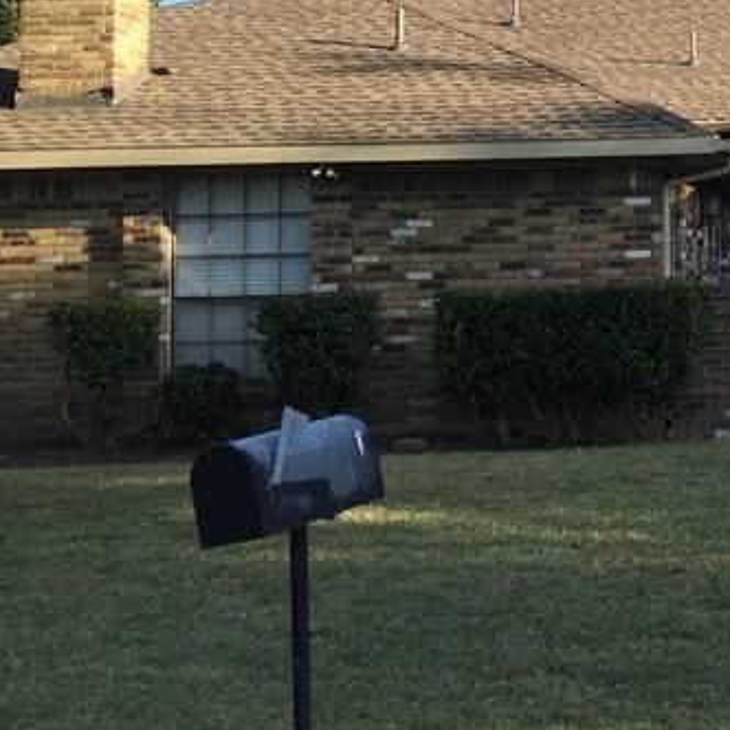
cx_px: 985
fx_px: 1885
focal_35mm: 79
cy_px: 139
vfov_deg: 21.6
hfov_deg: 19.9
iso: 32
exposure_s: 1/590
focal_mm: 4.15
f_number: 2.2
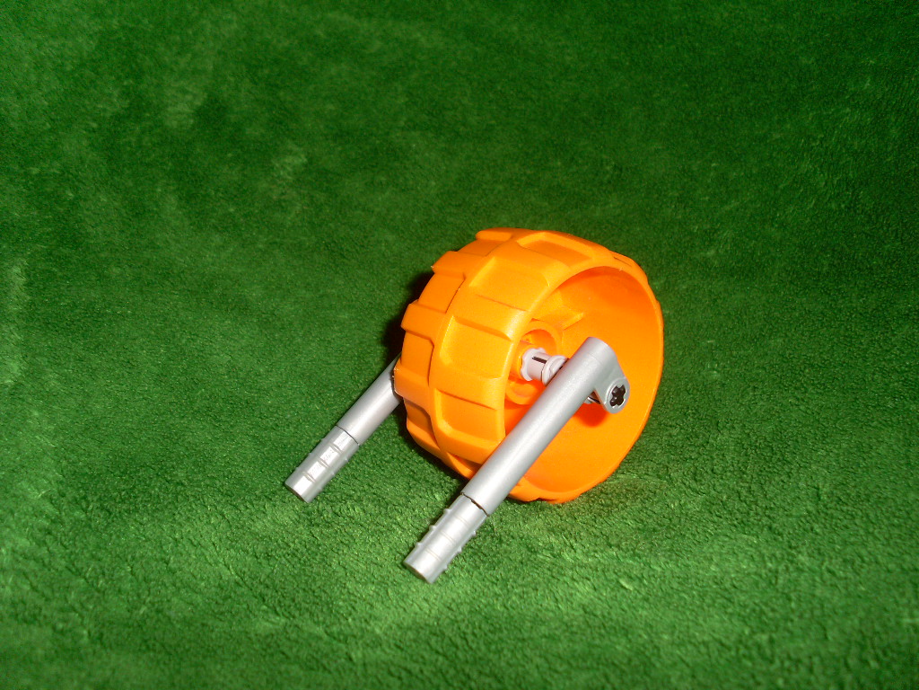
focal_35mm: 38
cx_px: 460
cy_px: 345
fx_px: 1009
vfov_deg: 37.7
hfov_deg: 49.0
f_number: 7.7
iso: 100
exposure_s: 1/45
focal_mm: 6.3
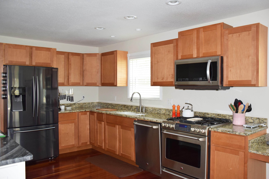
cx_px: 134
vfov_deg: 43.6
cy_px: 90
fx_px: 224
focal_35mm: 30
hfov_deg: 61.9
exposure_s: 1/80
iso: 800
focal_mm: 20
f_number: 4.5
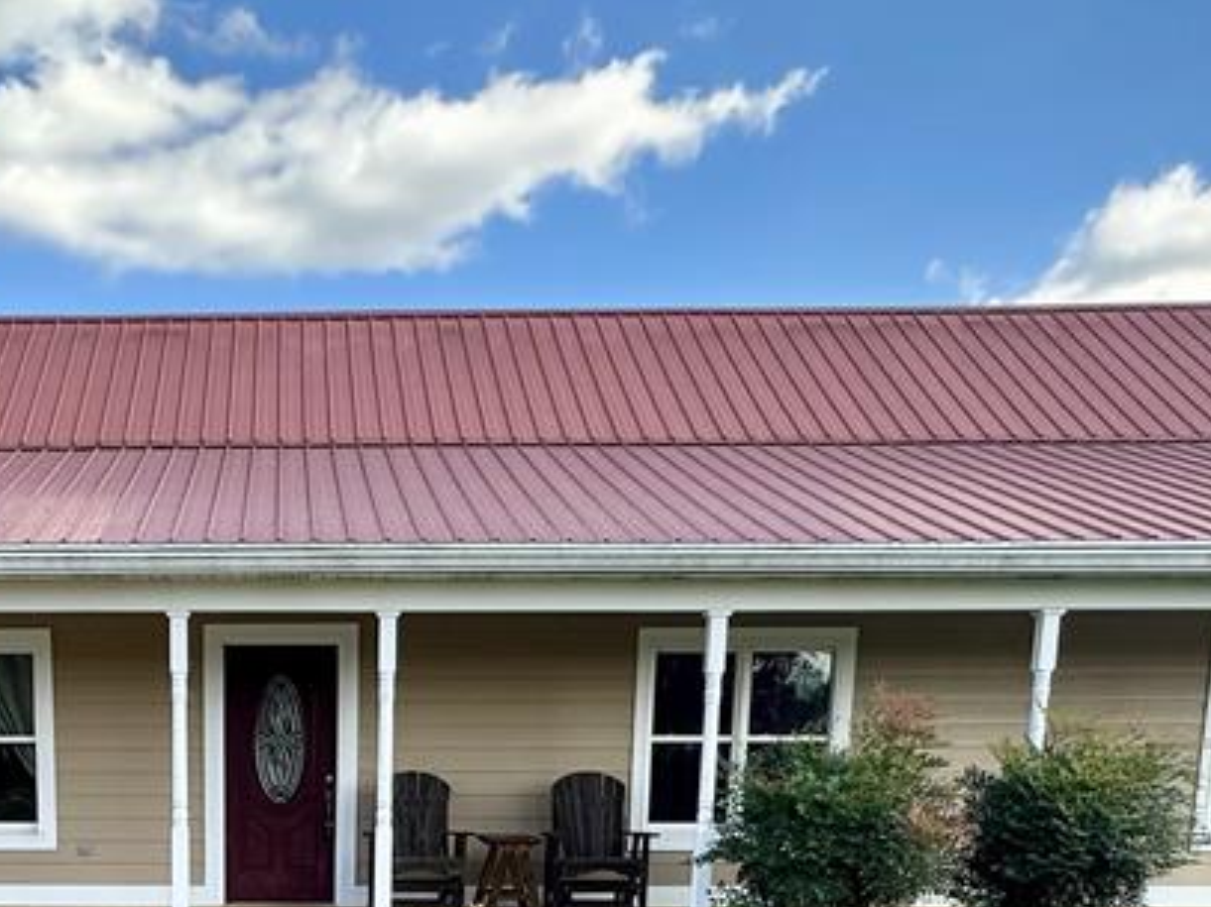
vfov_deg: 28.6
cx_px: 244
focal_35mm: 44
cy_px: 1088
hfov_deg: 41.2
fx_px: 1539
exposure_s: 1/359
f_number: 2.2
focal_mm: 2.22
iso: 40
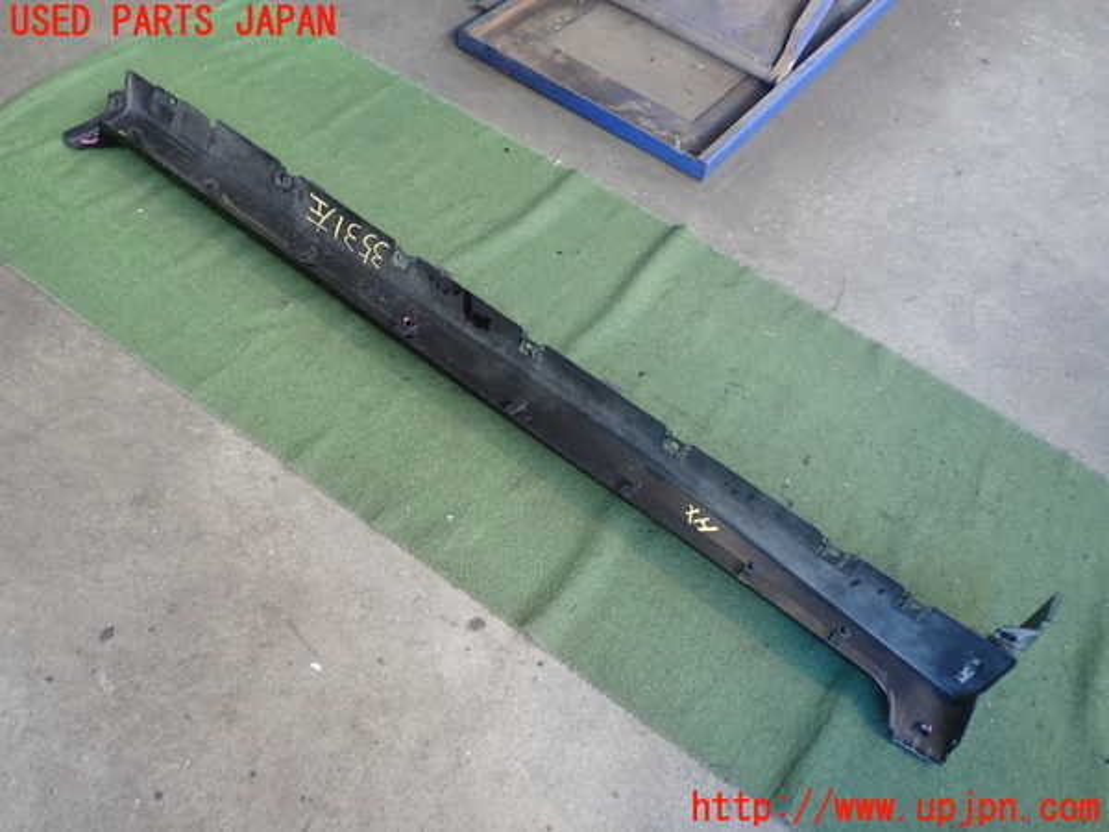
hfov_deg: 60.0
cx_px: 554
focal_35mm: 30
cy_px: 416
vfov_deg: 46.8
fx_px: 961
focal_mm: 5.4
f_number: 2.3
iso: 200
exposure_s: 1/50
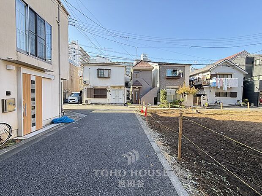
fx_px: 106
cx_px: 131
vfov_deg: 85.7
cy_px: 98
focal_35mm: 14
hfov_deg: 102.1
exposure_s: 1/121
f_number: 2.2
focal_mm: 2.22
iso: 64
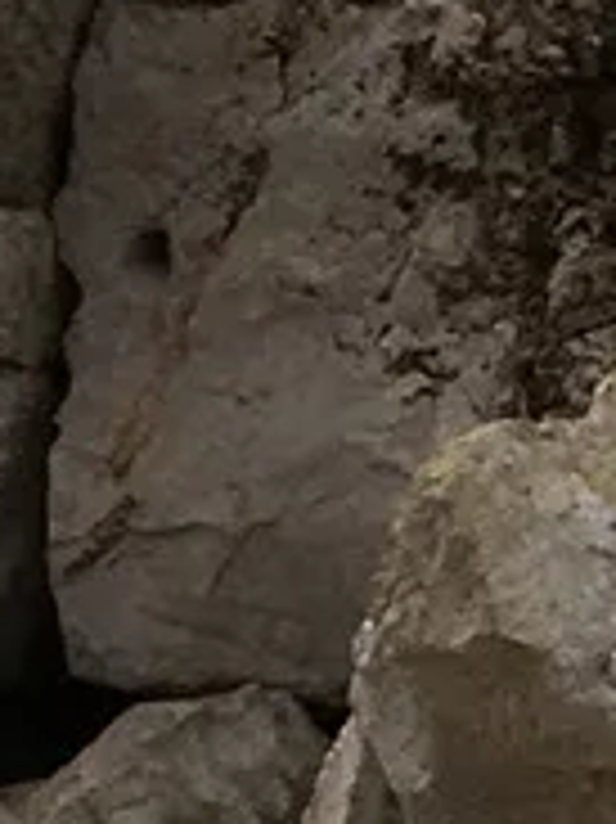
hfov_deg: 4.1
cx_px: 3440
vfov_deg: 6.5
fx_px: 7221
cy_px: -32
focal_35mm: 304
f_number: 2.2
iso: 25
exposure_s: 1/3663
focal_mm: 4.15
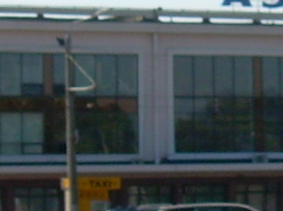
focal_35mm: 223
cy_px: 33
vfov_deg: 6.6
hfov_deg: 8.9
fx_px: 1821
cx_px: 229
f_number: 4.6
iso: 50
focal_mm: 6.3
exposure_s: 1/500
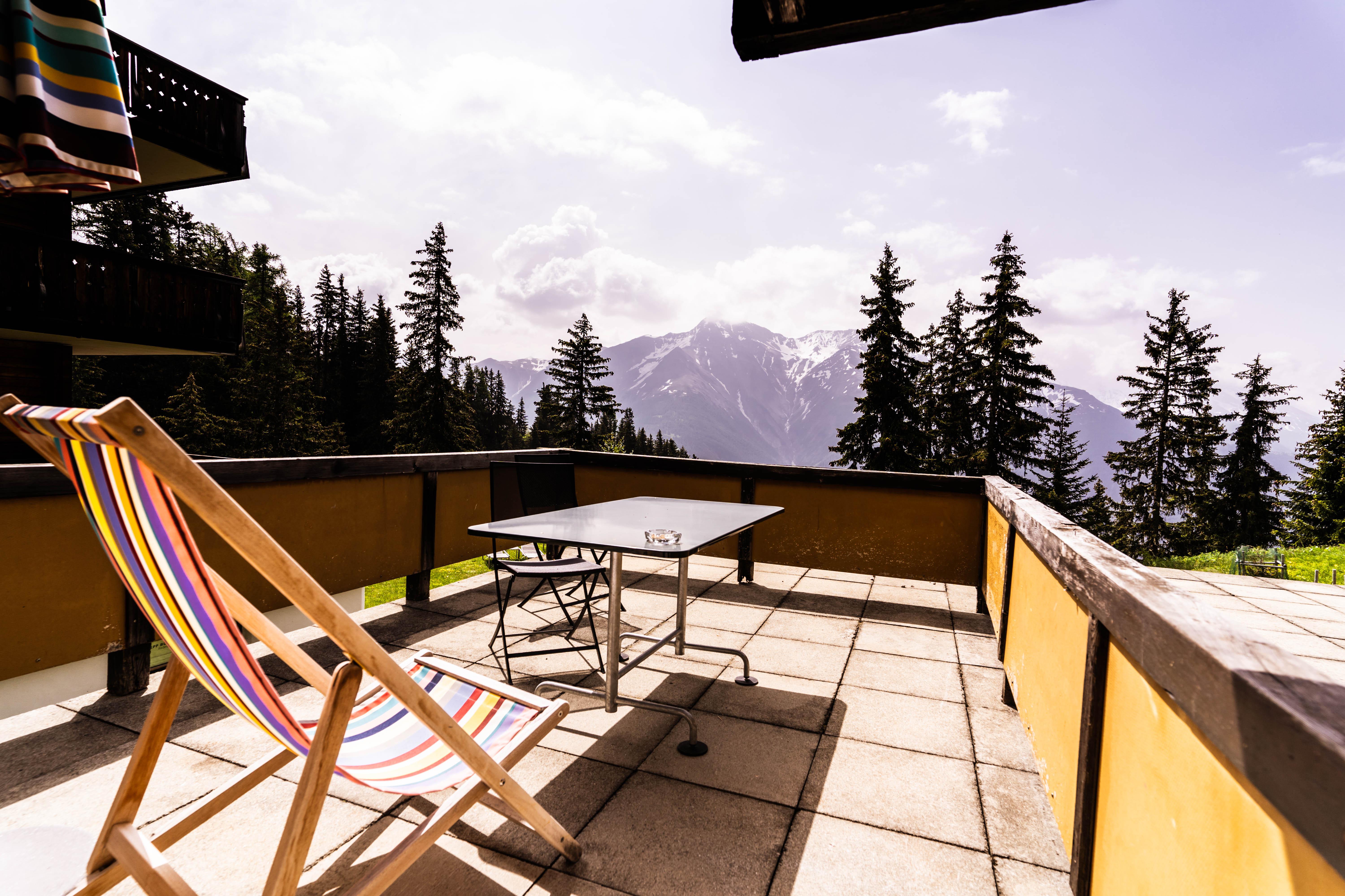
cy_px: 448
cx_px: 672
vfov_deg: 70.4
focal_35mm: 17
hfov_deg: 93.3
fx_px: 635
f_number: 5
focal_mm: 17
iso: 100
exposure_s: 1/800
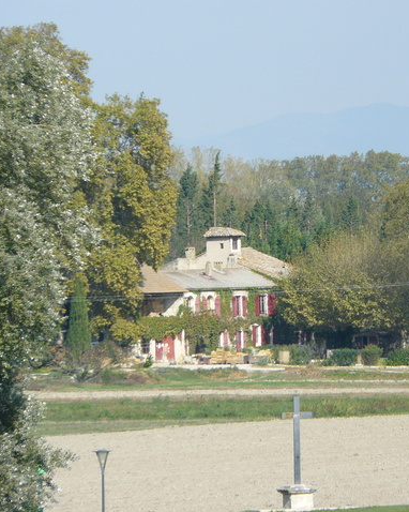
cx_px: 337
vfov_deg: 3.4
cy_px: 256
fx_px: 8554
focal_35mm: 565
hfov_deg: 2.7
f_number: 5.6
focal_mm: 72
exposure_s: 1/400
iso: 100
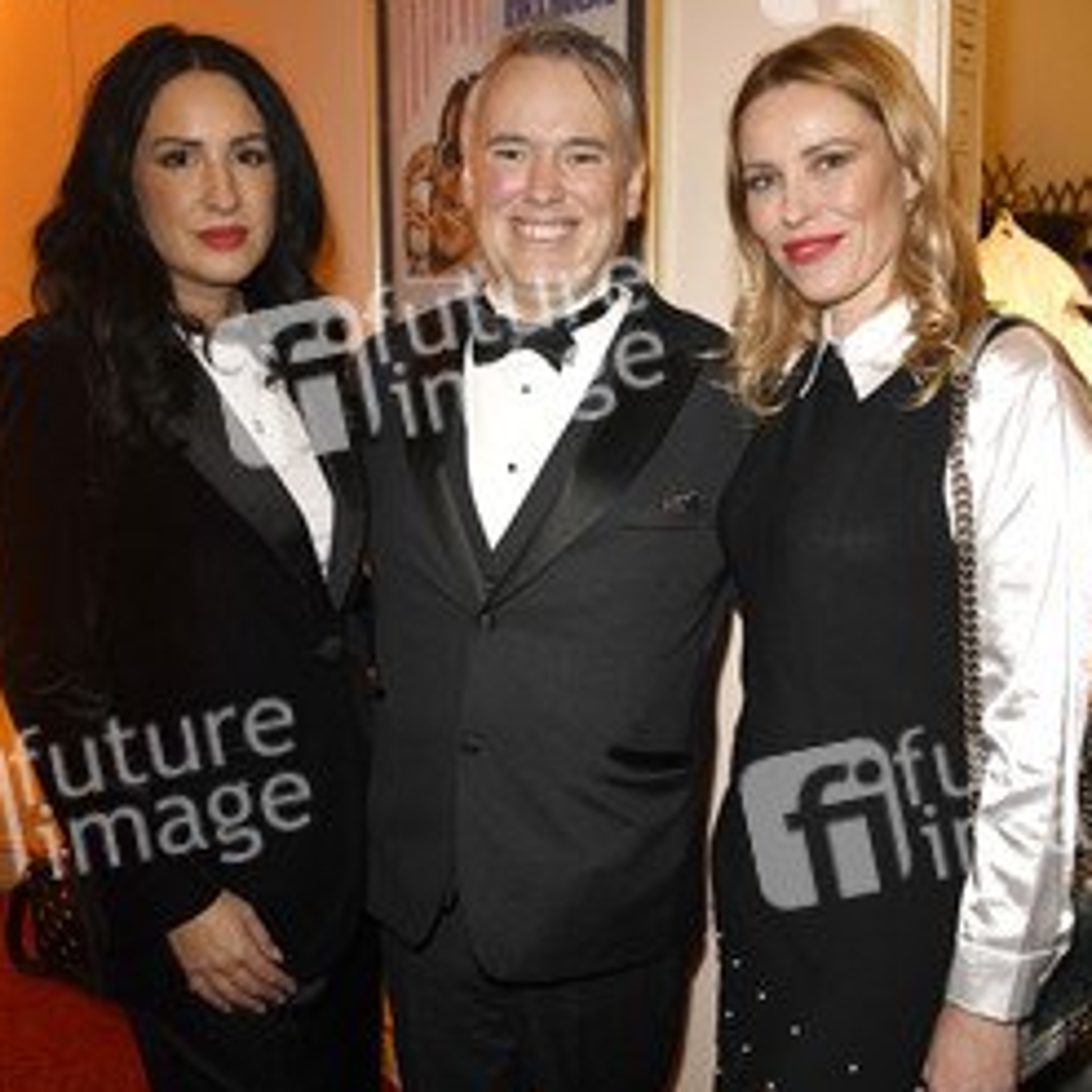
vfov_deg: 49.7
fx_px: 1178
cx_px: 566
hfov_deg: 49.7
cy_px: 584
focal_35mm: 33
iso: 1600
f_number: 5
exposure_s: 1/50
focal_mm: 24
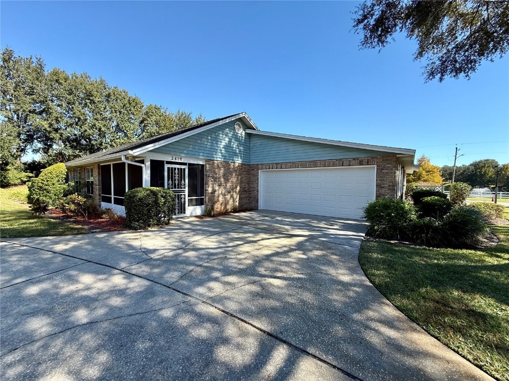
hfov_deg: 102.1
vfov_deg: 85.7
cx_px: 254
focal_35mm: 14
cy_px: 190
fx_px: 206
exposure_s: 1/734
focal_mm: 2.22
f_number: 2.2
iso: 50
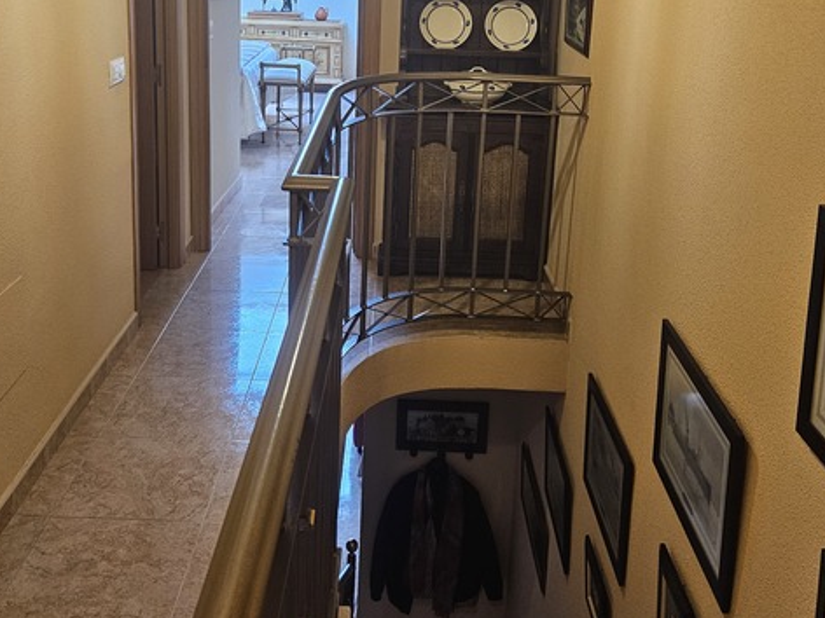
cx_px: 395
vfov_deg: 36.0
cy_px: 159
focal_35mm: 39
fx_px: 929
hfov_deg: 47.9
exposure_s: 1/100
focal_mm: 5.4
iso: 250
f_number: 1.8
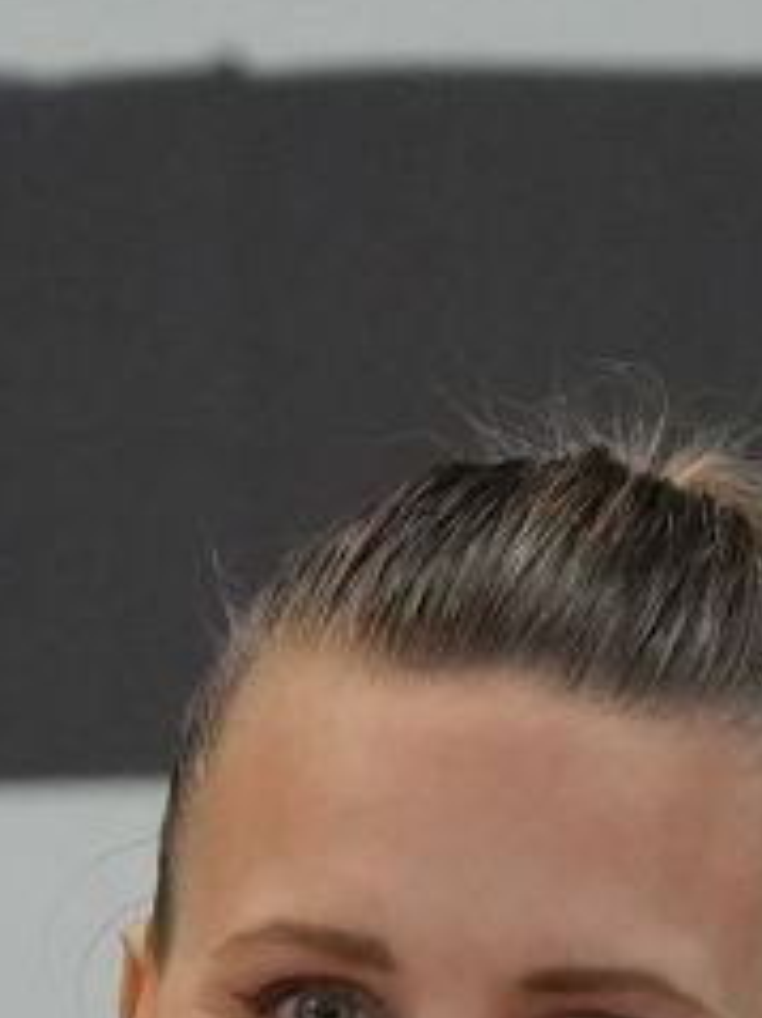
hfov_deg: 0.8
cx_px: -643
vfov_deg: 1.1
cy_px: 2390
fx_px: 51674
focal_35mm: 1759
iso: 1600
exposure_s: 1/500
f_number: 2.8
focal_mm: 162
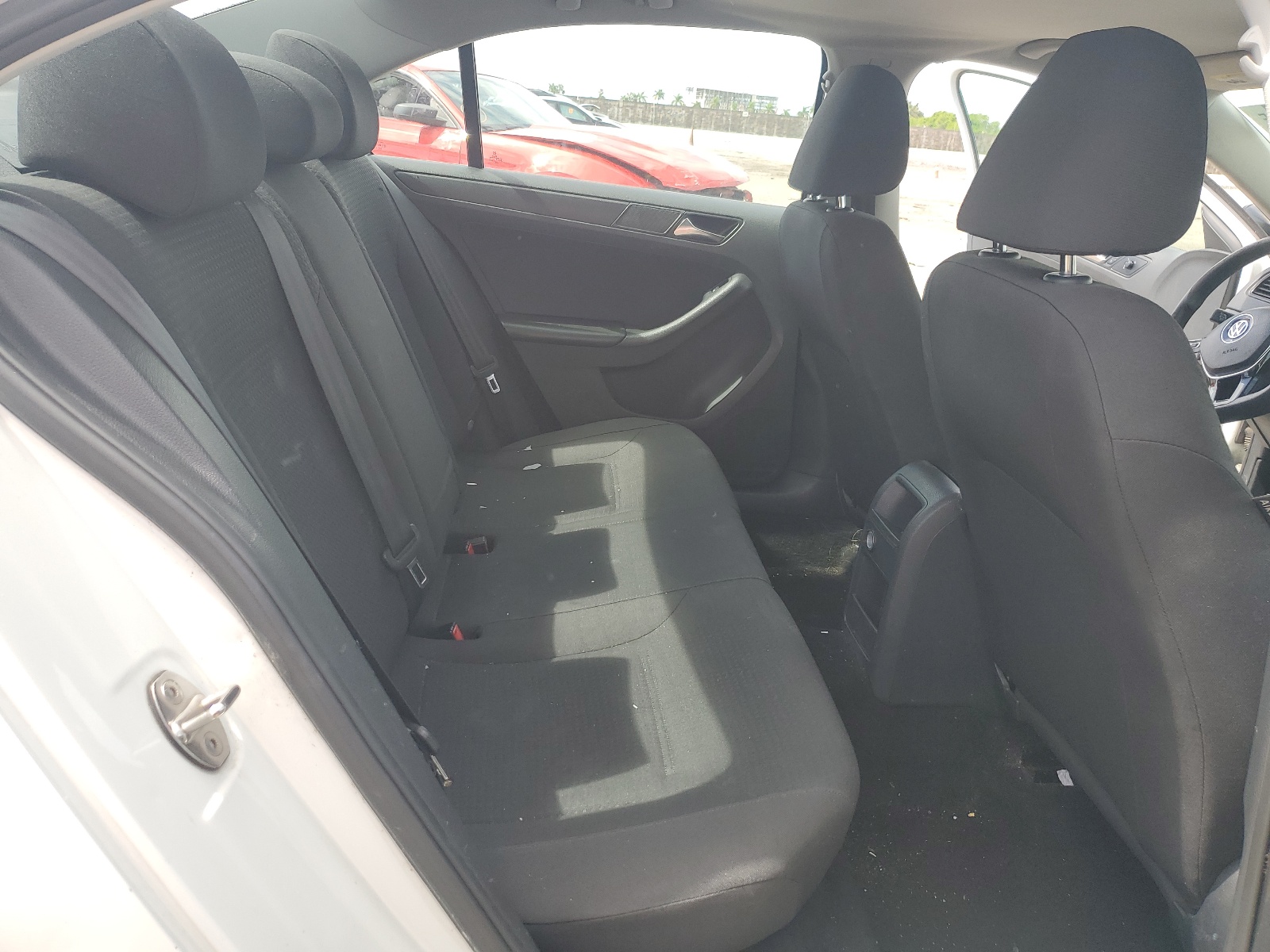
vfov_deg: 53.1
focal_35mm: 26
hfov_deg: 67.3
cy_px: 476
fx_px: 954
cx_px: 635
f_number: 1.5
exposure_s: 1/588
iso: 50
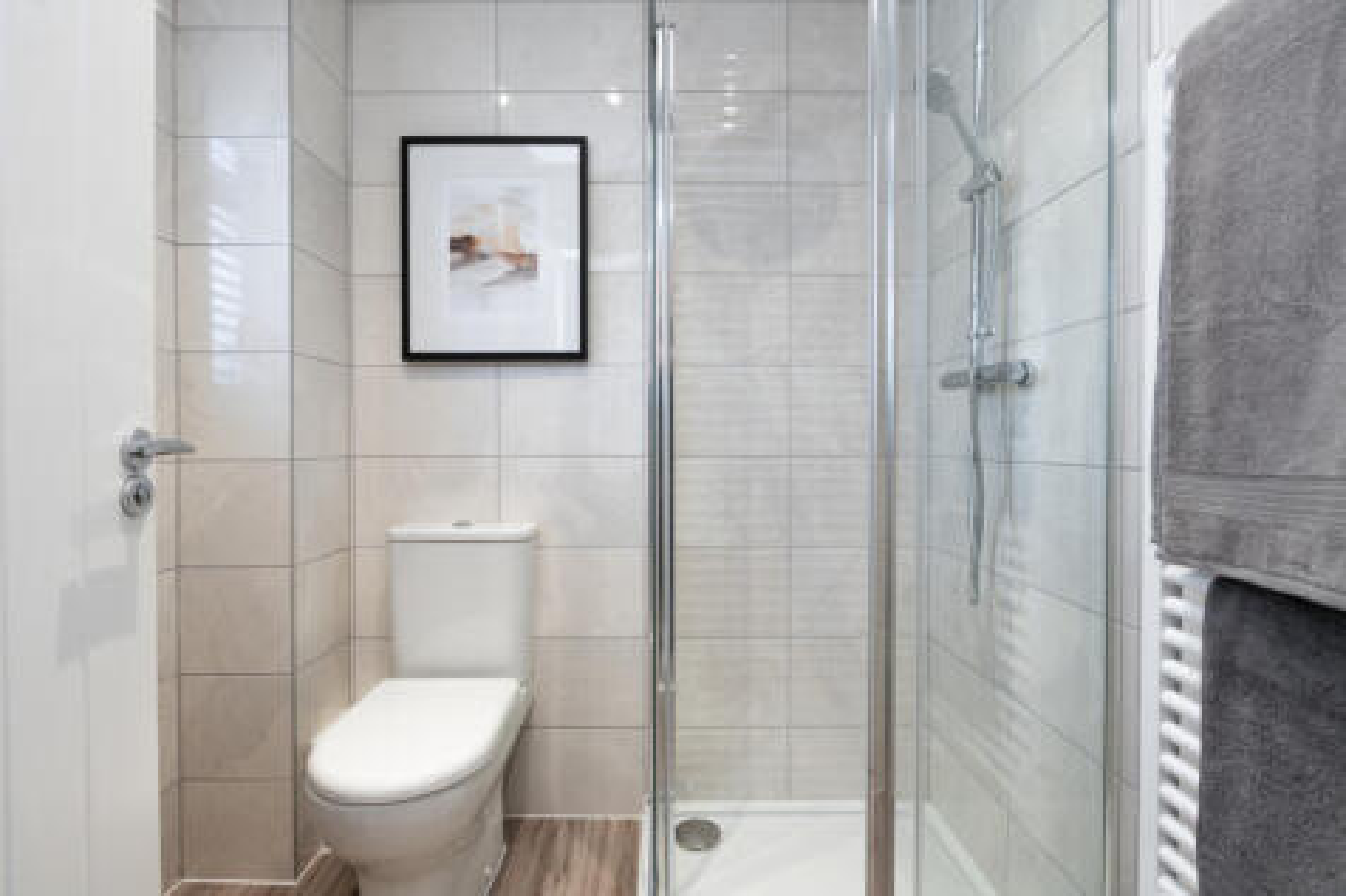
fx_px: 635
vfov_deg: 70.4
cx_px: 673
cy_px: 448
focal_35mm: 17
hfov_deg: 93.3
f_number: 7.1
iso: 200
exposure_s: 1/6
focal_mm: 17
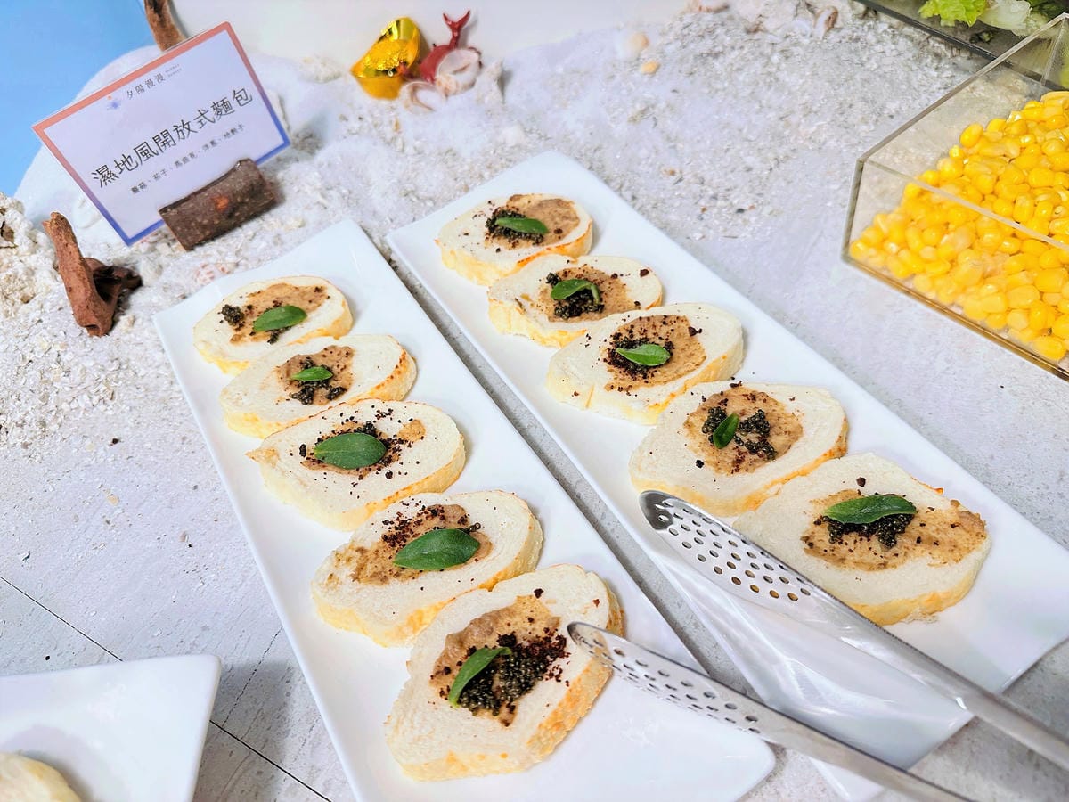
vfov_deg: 56.8
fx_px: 741
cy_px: 401
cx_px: 534
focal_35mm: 24
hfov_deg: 71.6
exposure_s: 1/120
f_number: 1.78
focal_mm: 6.86
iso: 80
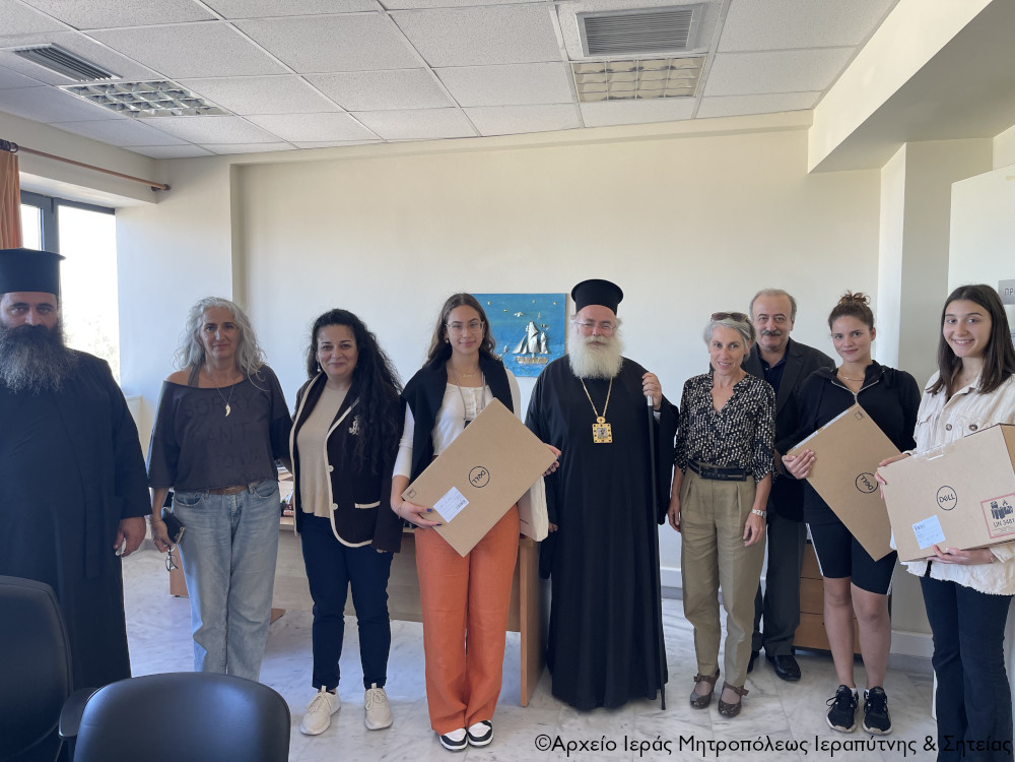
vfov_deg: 53.1
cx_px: 508
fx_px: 762
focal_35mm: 26
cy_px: 381
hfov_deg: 67.3
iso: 64
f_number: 1.6
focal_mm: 5.1
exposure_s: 1/121
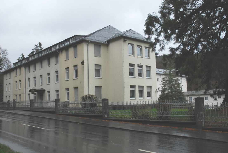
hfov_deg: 53.1
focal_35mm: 36
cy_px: 78
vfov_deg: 37.0
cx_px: 117
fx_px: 228
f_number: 6.3
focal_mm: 22
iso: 200
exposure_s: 1/160
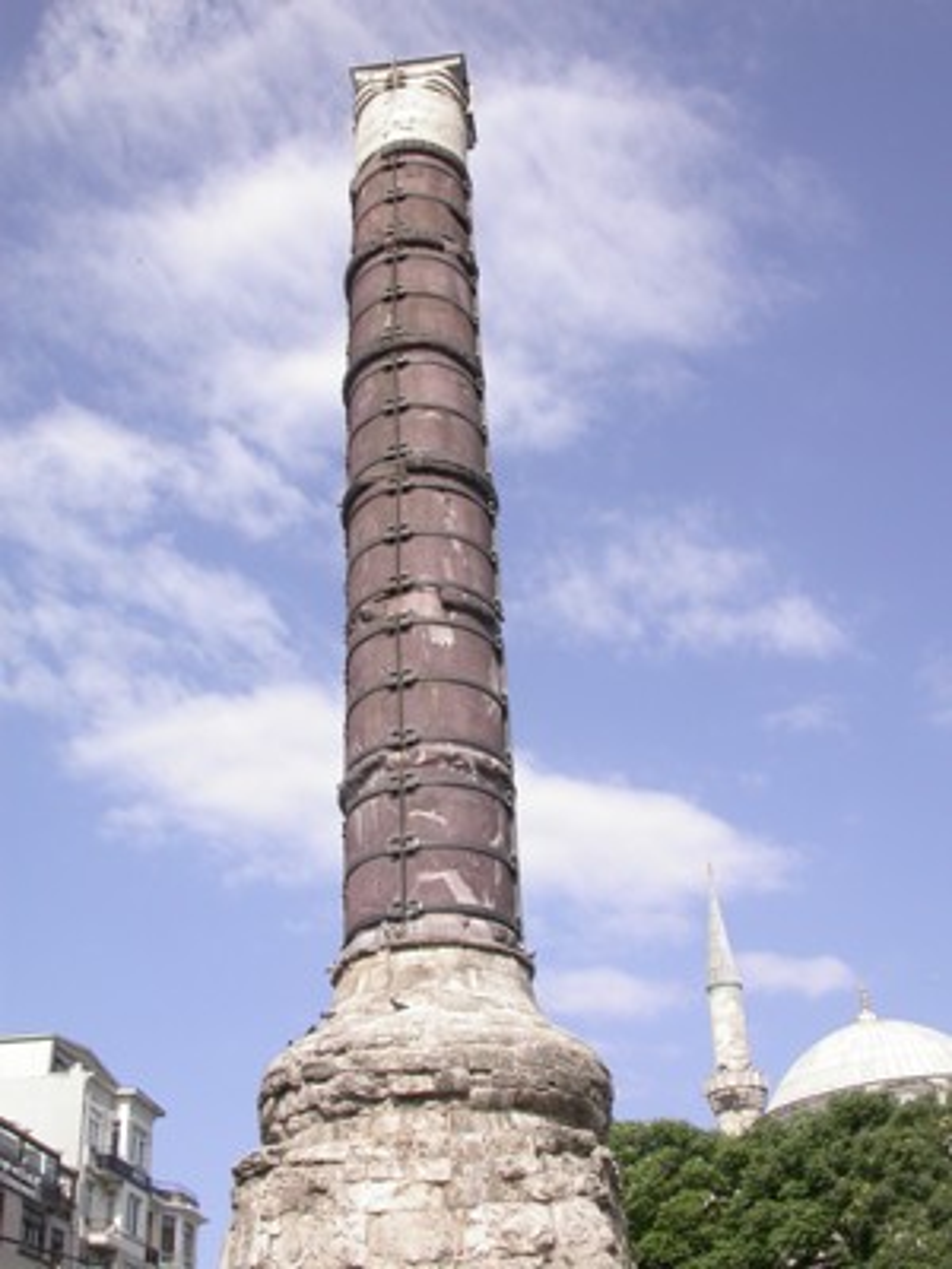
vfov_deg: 49.0
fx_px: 1393
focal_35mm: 38
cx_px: 476
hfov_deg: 37.7
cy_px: 634
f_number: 7.5
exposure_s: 1/250
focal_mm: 7.85
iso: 100
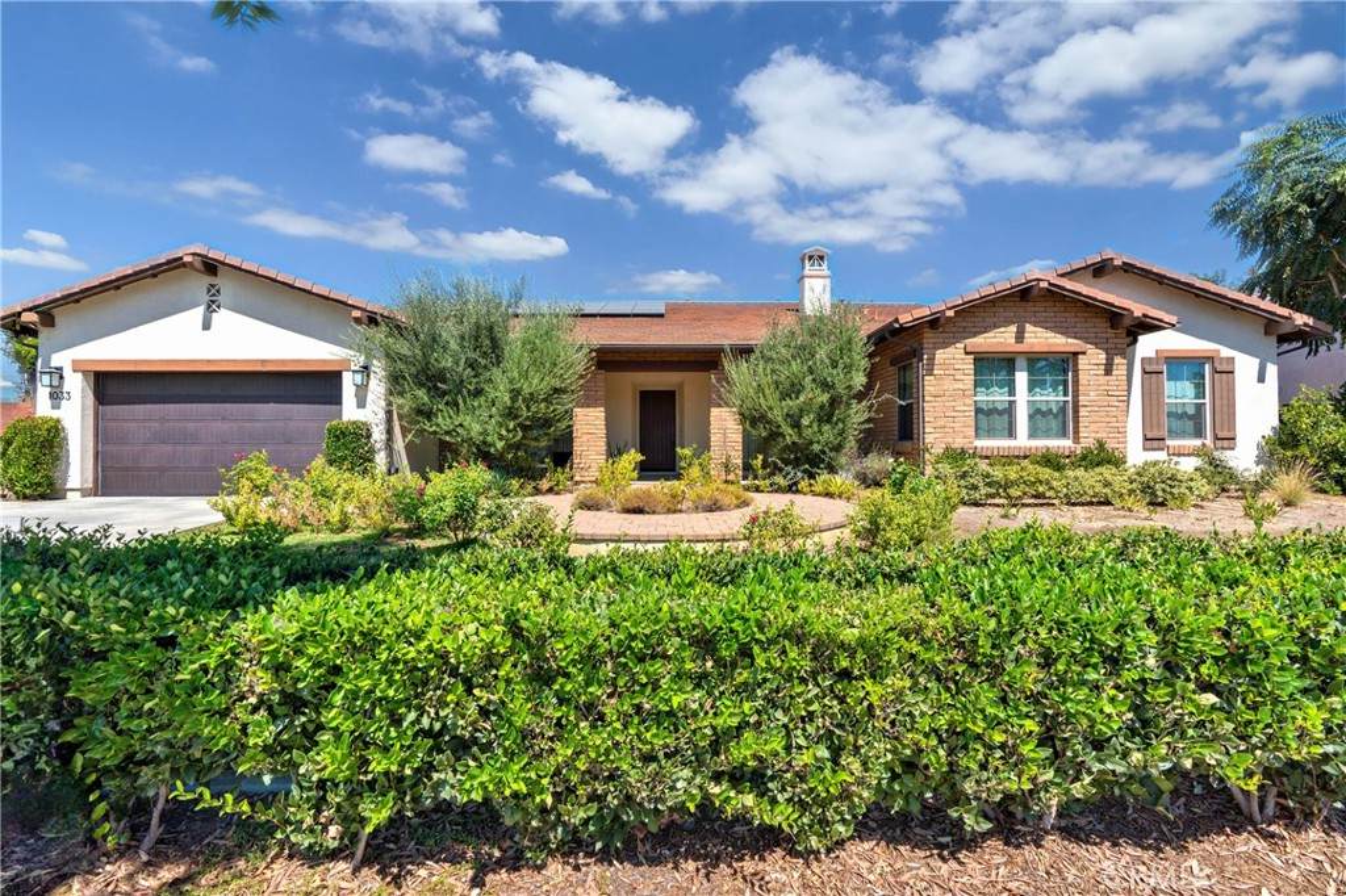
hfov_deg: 96.8
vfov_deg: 73.7
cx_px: 673
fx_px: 598
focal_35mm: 16
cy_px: 448
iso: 125
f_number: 8
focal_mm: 16
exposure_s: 1/640
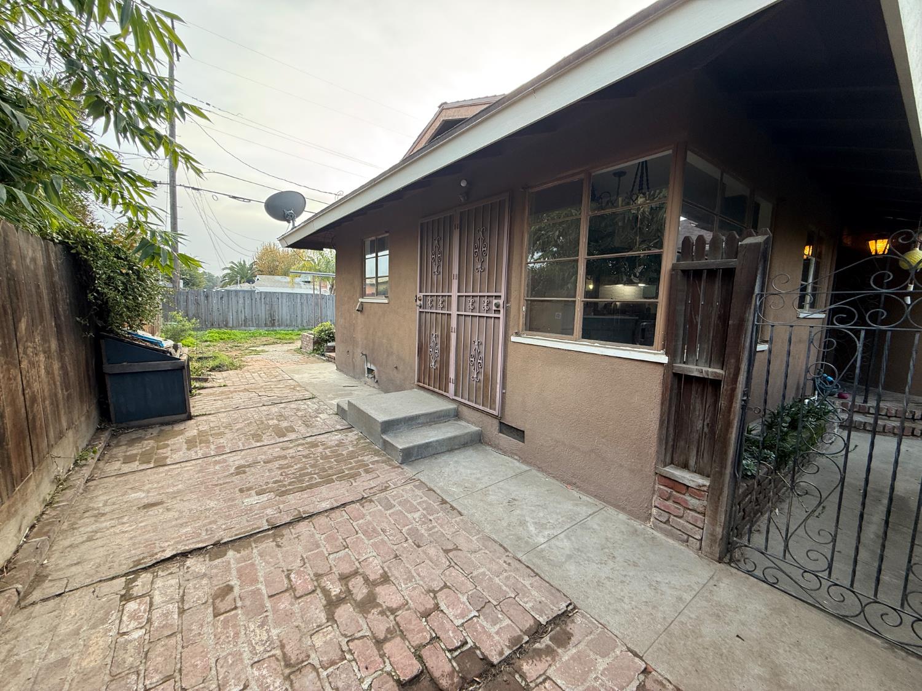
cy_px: 346
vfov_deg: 85.7
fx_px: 373
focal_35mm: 14
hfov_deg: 102.1
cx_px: 461
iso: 80
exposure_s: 1/99
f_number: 2.2
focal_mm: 2.22
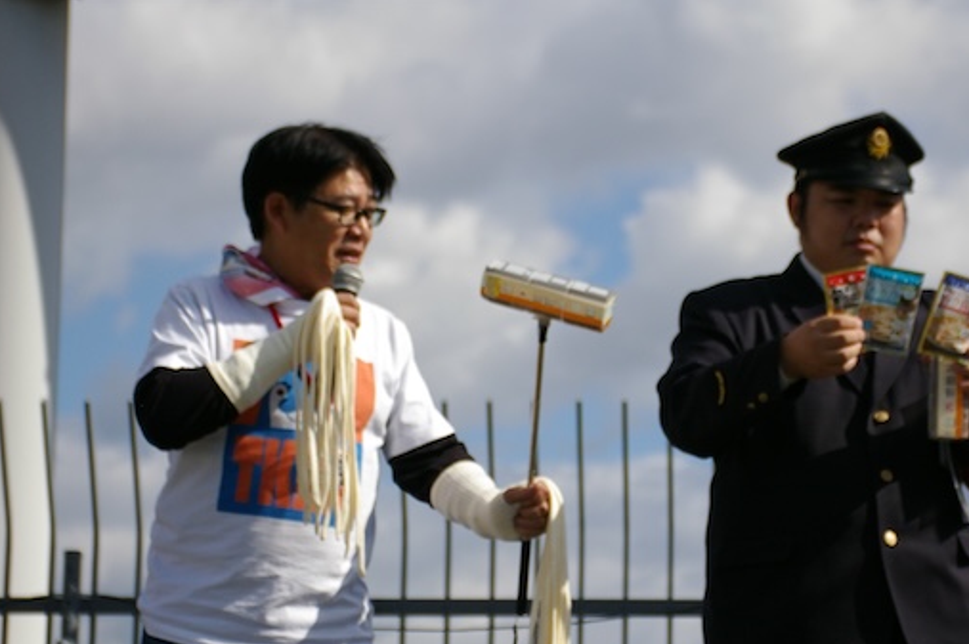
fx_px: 3485
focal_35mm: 130
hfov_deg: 15.8
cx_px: 552
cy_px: 377
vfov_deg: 10.6
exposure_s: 1/4000
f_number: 5.6
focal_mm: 73
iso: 400
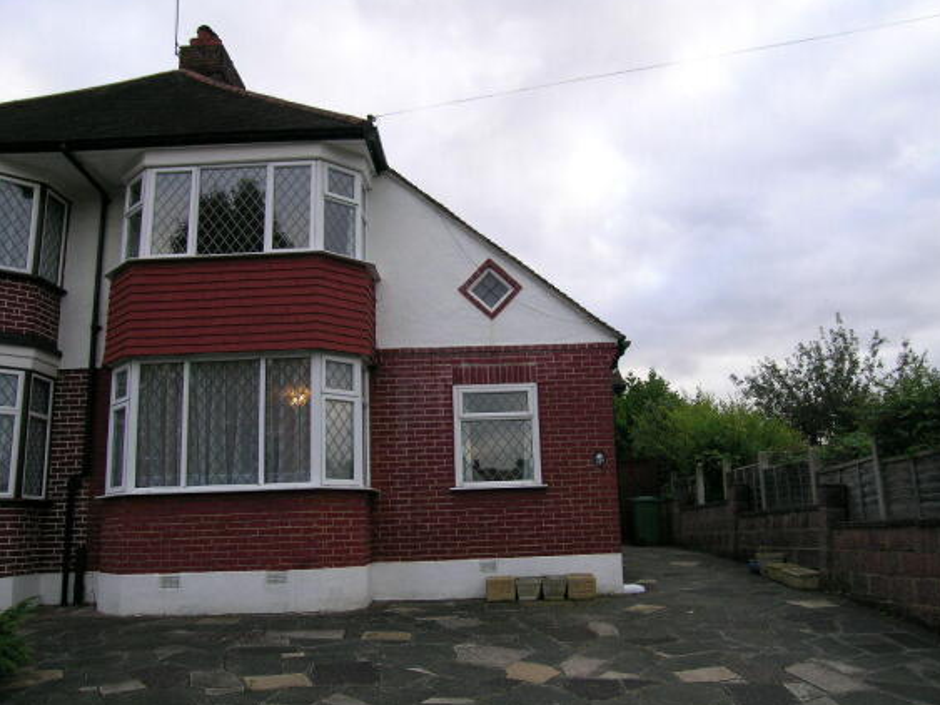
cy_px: 357
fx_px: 787
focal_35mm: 29
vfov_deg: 48.2
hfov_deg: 61.7
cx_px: 485
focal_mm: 5.8
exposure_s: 1/84.1
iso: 50
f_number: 4
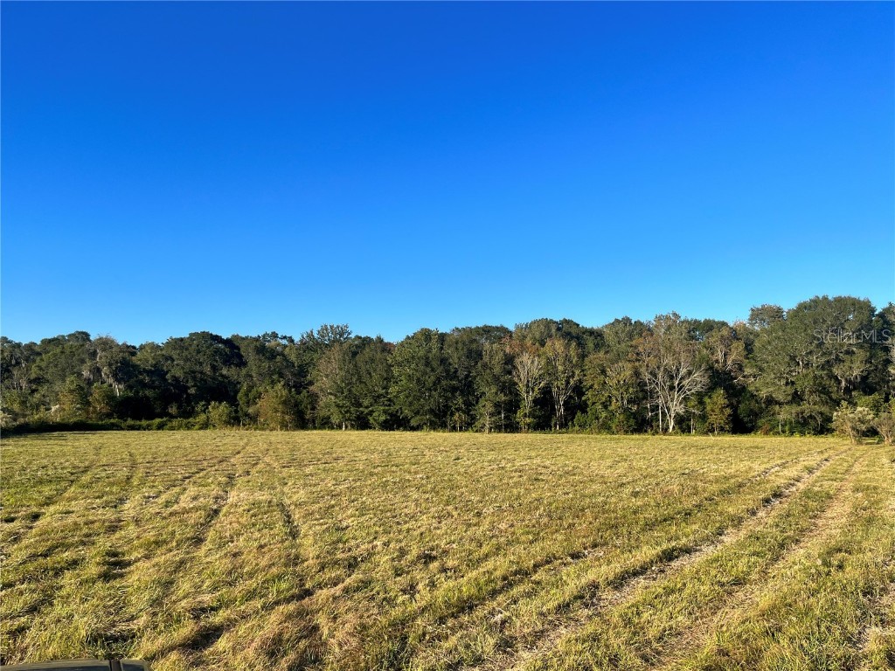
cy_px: 336
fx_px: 672
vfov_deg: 53.1
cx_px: 448
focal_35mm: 26
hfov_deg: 67.3
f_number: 1.6
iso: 50
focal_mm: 5.1
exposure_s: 1/2688
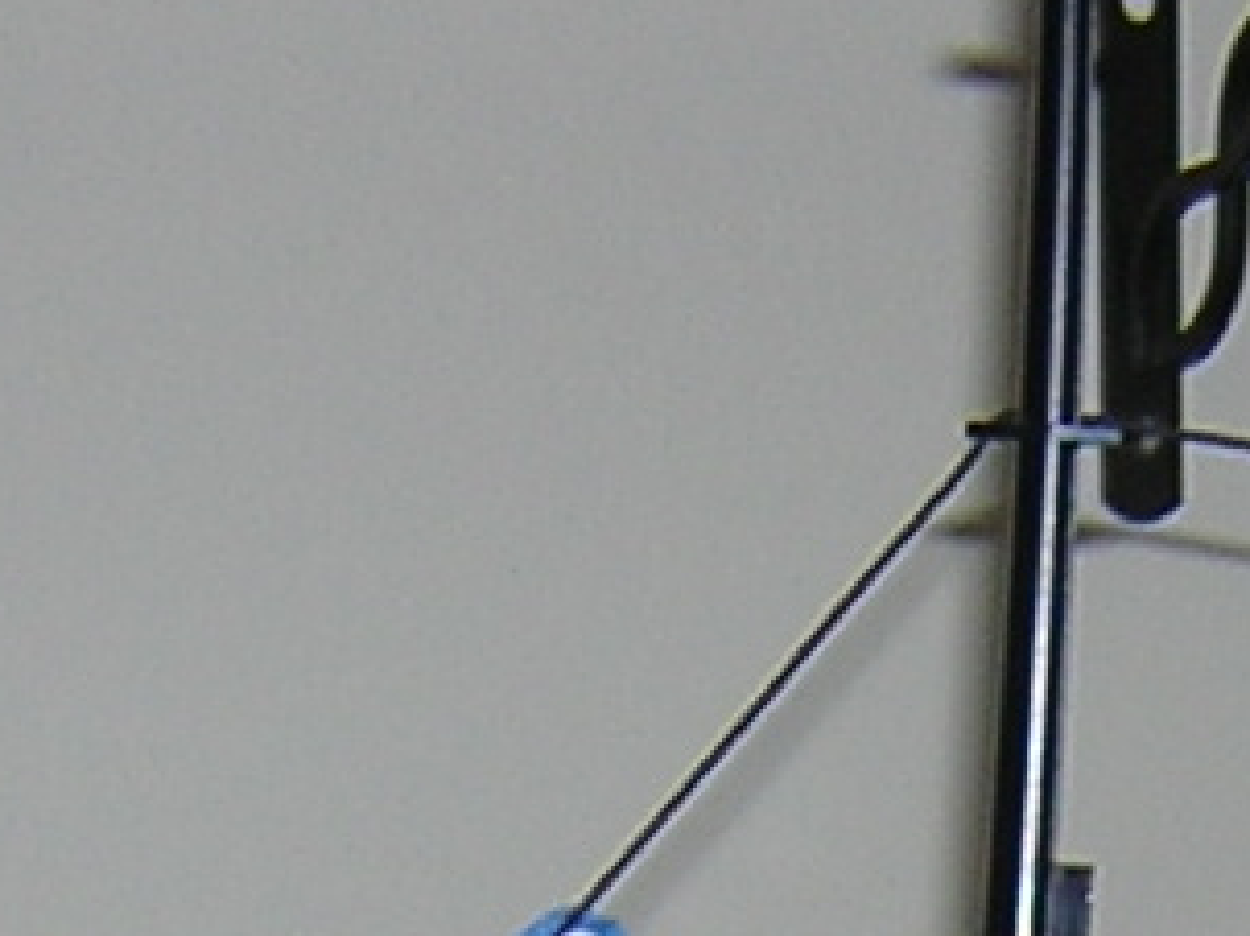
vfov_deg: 7.6
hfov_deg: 10.4
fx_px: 6858
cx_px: 1143
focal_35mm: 190
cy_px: 1563
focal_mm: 4.7
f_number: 2.6
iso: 100
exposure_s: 1/60.1
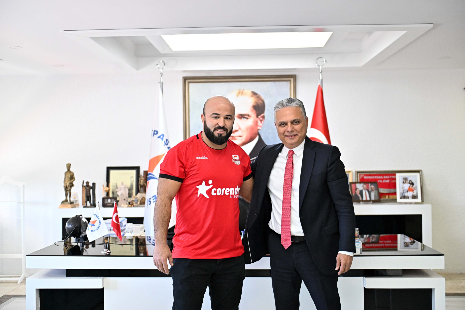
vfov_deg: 30.5
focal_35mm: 44
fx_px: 568
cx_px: 232
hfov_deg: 44.5
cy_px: 155
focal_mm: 44
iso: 3200
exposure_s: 1/400
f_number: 2.8
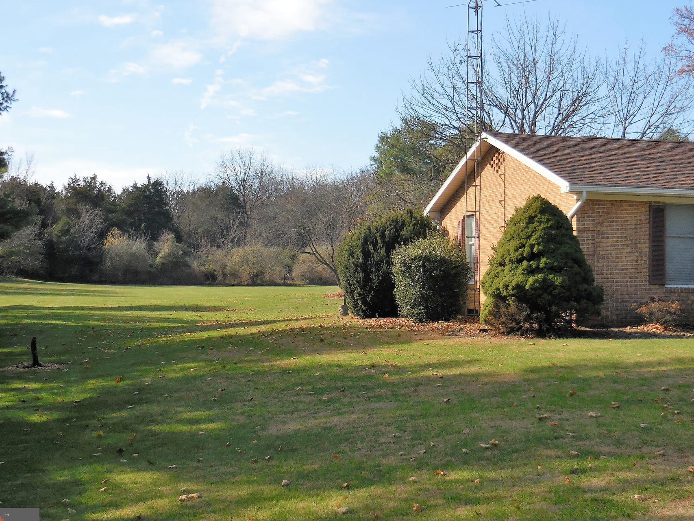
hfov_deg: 35.5
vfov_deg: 27.0
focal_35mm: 54
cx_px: 354
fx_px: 1083
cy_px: 229
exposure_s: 1/640
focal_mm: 8.1
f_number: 4.2
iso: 125
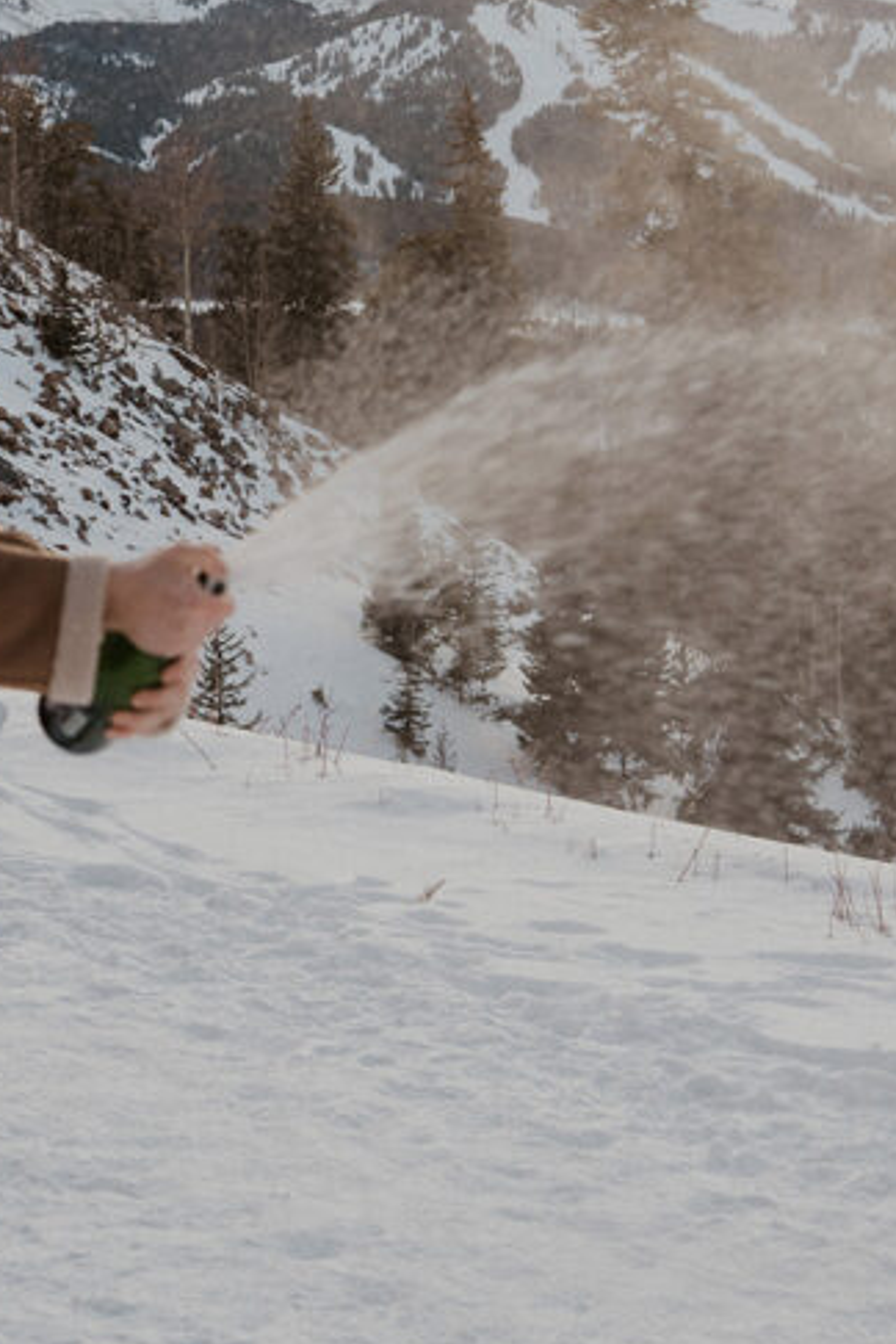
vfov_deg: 25.5
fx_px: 2912
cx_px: 438
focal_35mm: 78
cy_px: 252
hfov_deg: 17.5
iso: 400
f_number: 3.2
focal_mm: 37
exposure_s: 1/800
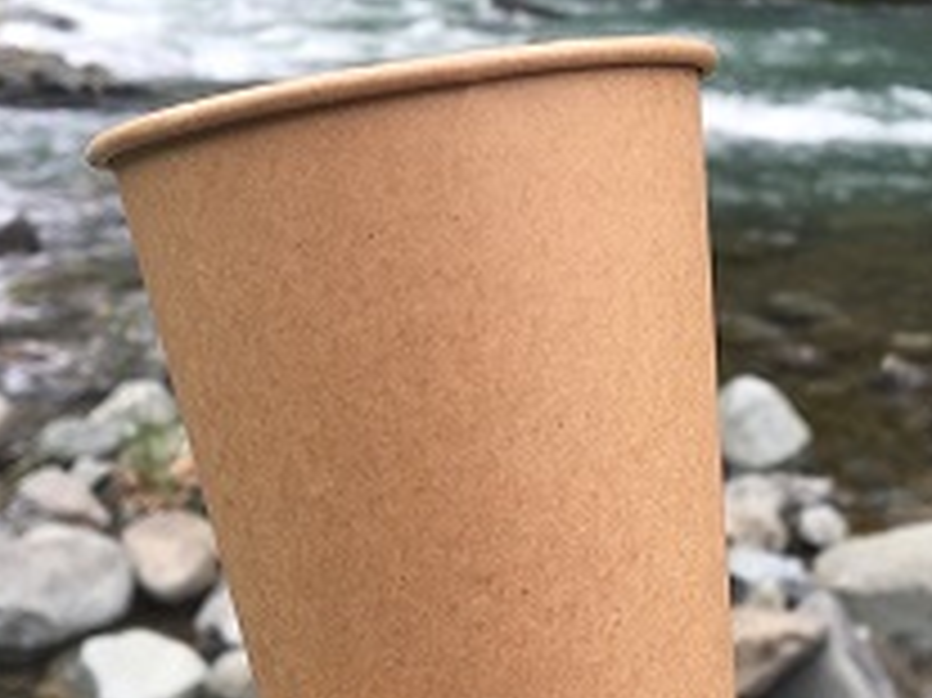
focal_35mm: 56
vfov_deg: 26.0
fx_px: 1507
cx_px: 563
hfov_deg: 34.2
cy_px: 270
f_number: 2.2
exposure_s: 1/530
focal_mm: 4.15
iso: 25
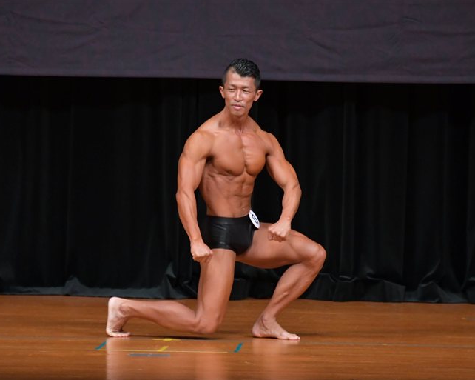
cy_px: 190
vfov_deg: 4.0
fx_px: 5494
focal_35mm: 391
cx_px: 244
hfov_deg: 5.0
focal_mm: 230
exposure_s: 1/400
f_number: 5.6
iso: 4000
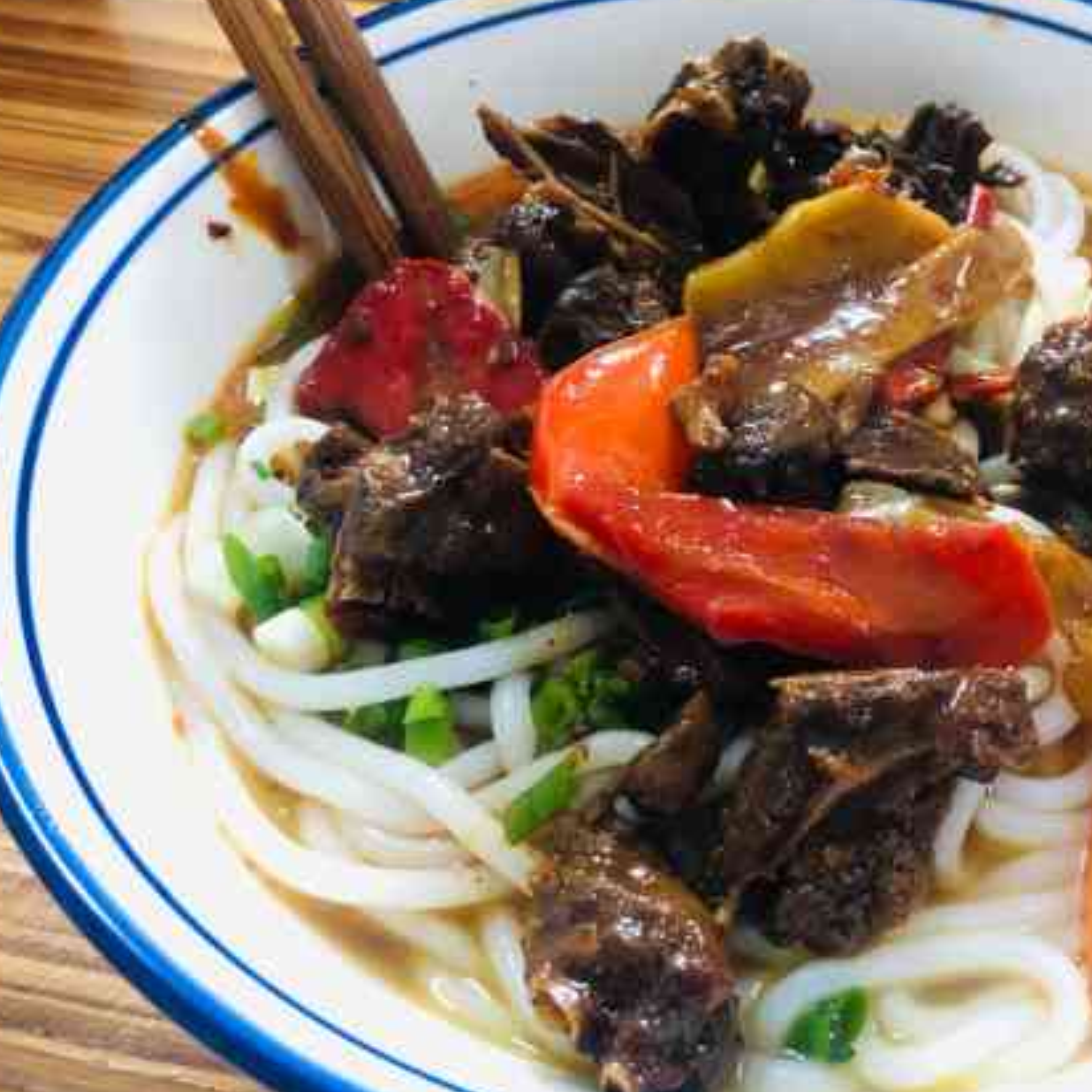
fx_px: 1499
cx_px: 846
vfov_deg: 40.0
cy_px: 486
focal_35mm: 42
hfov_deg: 38.8
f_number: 1.8
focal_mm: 4
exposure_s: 1/15
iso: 100
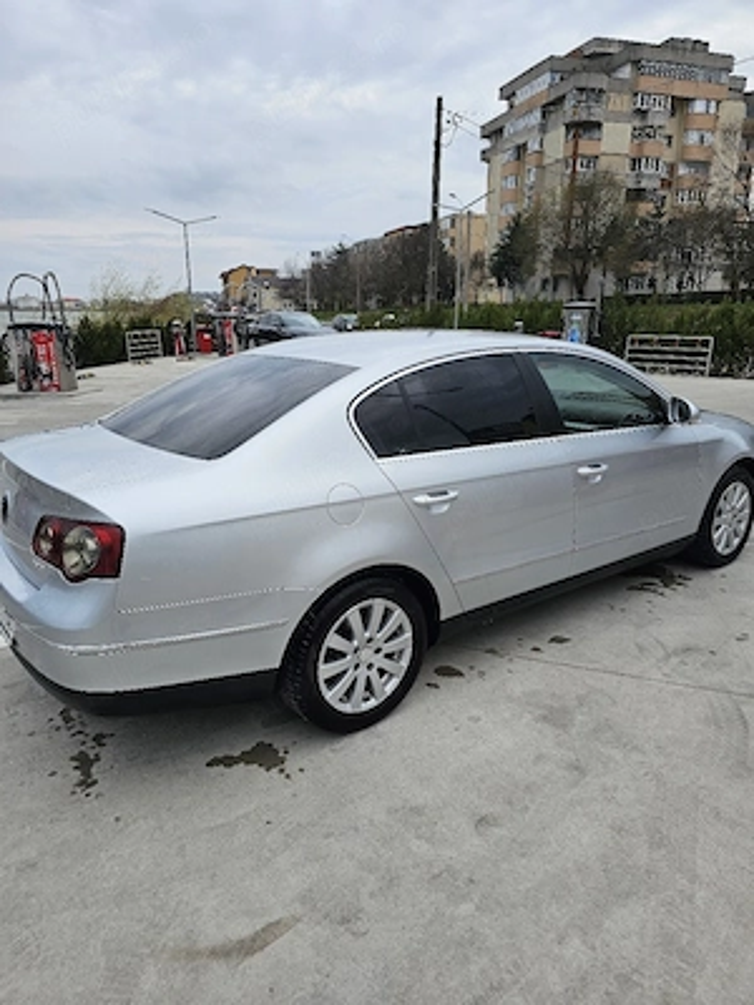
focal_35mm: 23
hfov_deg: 58.9
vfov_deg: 73.9
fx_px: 668
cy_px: 502
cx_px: 377
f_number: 1.7
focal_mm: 6.3
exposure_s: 1/769
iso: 10
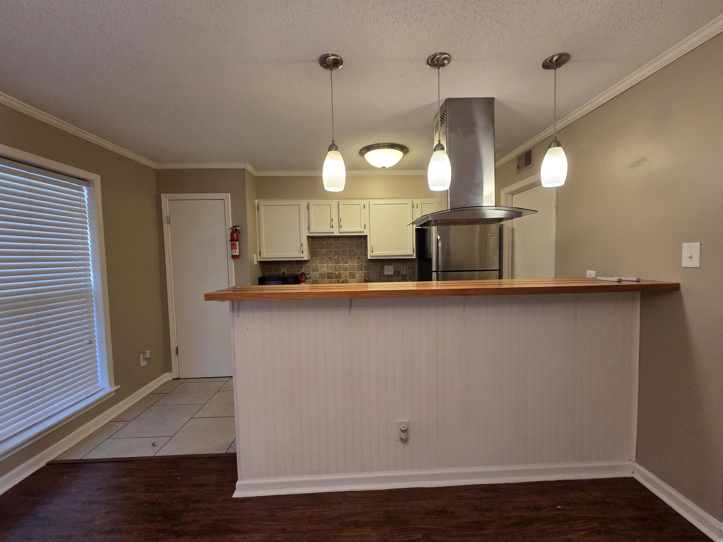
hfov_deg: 106.2
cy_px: 271
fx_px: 272
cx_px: 362
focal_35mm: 13
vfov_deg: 89.9
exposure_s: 1/60
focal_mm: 2.2
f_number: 2.2
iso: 250
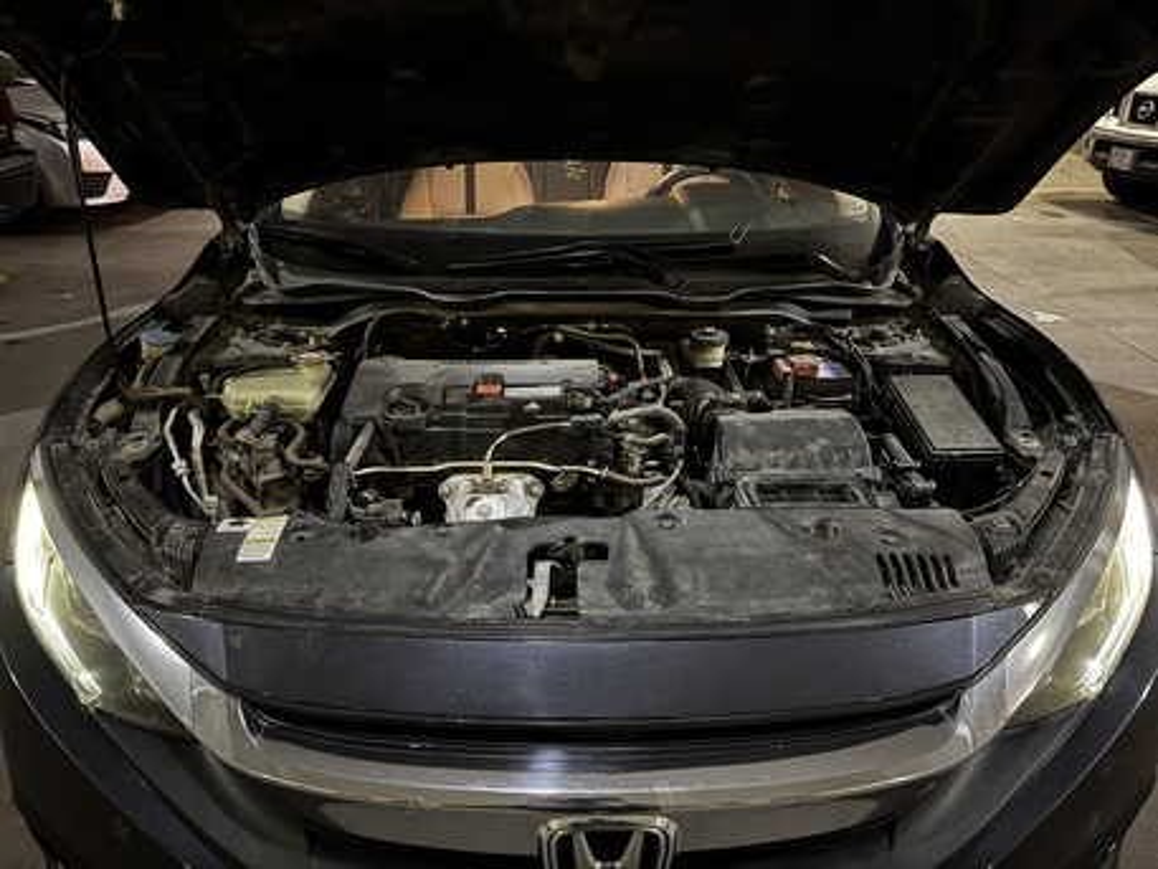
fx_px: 803
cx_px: 579
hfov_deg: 71.6
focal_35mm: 24
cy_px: 434
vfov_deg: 56.8
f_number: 1.78
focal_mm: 6.76
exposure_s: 1/21
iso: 1600
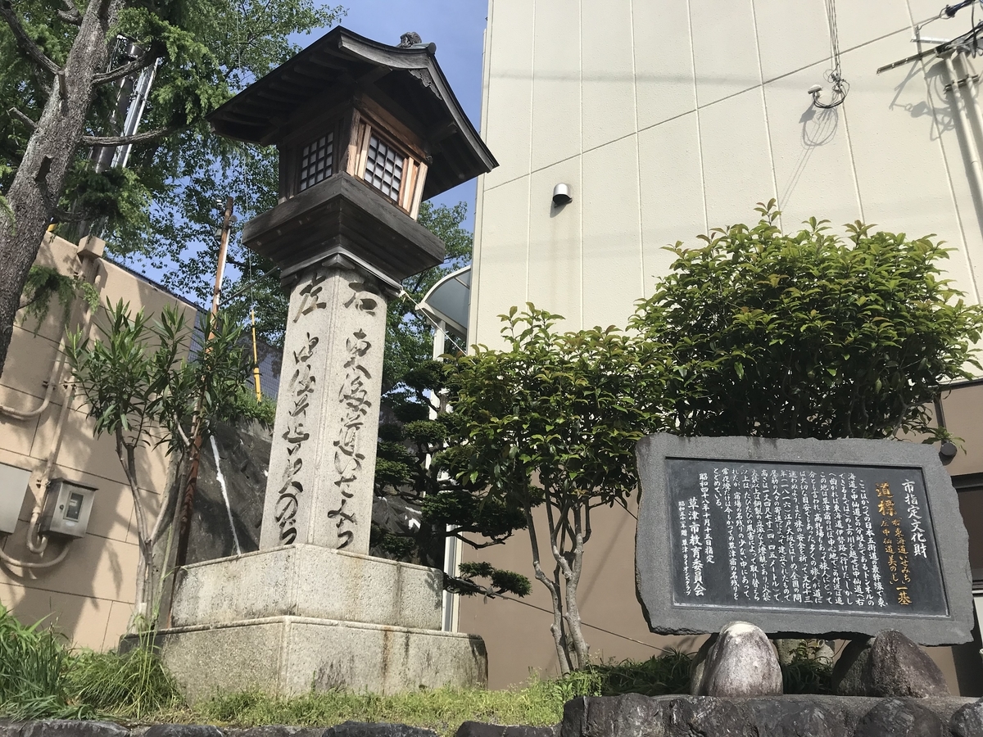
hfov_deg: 63.4
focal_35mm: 28
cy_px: 368
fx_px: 795
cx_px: 492
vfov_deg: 49.7
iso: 20
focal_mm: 3.99
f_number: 1.8
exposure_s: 1/2398
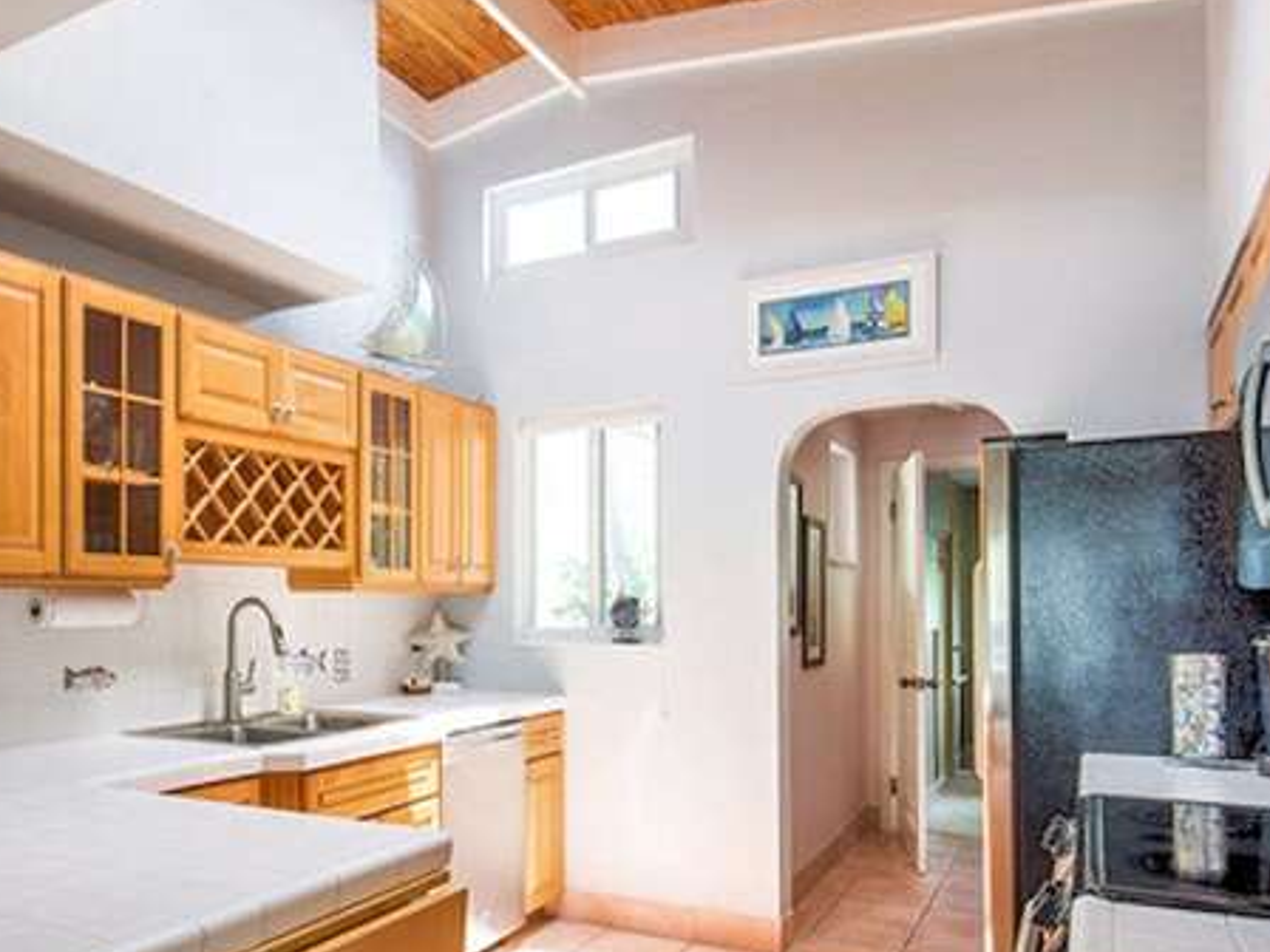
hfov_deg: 61.7
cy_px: 575
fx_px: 1027
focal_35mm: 28
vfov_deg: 49.4
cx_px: 408
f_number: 8
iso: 100
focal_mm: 17
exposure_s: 1/3
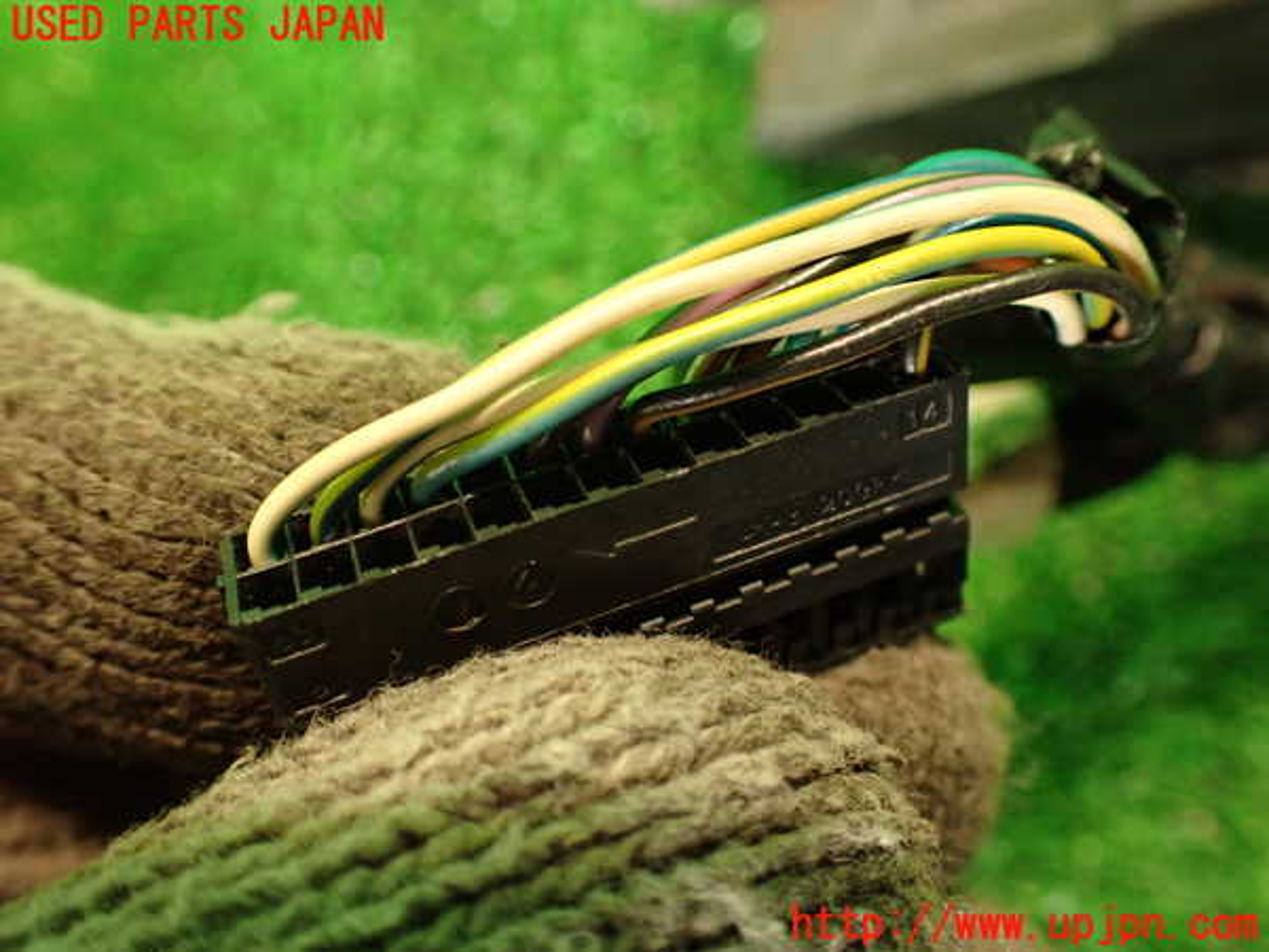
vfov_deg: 44.2
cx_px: 634
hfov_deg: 56.8
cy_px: 476
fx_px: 1173
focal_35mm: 32
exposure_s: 1/30
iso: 500
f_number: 2.4
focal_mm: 5.79
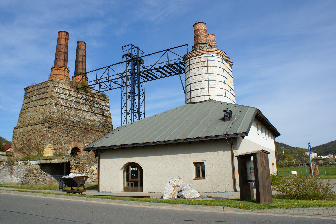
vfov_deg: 46.4
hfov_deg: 65.5
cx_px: 163
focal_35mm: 28
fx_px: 261
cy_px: 109
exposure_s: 1/200
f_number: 10
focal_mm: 18
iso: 100
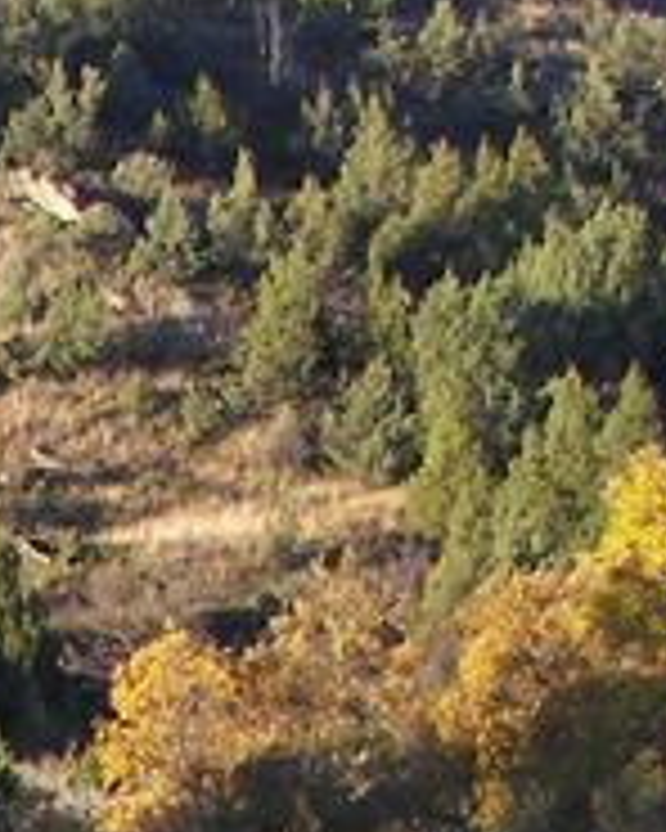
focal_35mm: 195
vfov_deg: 9.8
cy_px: 845
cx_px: -495
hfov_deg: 7.7
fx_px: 4805
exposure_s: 1/250
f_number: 2.8
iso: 64
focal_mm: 6
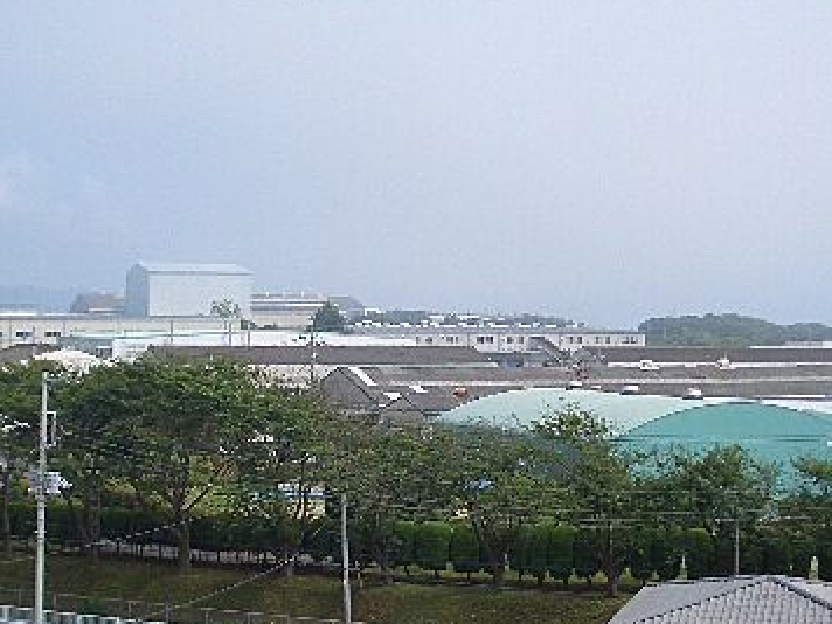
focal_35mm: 63
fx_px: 1514
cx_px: 404
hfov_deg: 30.7
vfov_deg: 23.2
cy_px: 397
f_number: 4.3
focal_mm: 5.8
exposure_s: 1/400
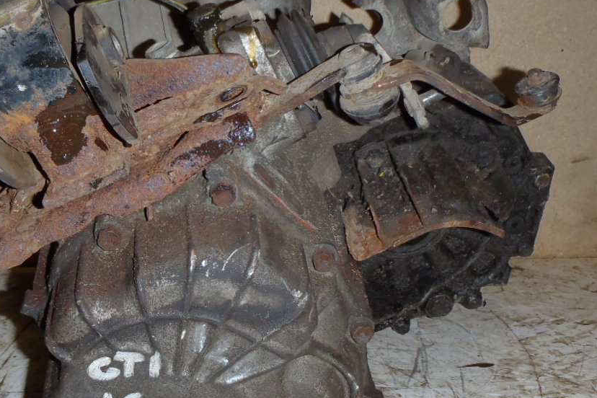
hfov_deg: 43.2
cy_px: 186
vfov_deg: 29.9
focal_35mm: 45
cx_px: 212
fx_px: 746
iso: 100
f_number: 3.9
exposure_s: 1/30
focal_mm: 5
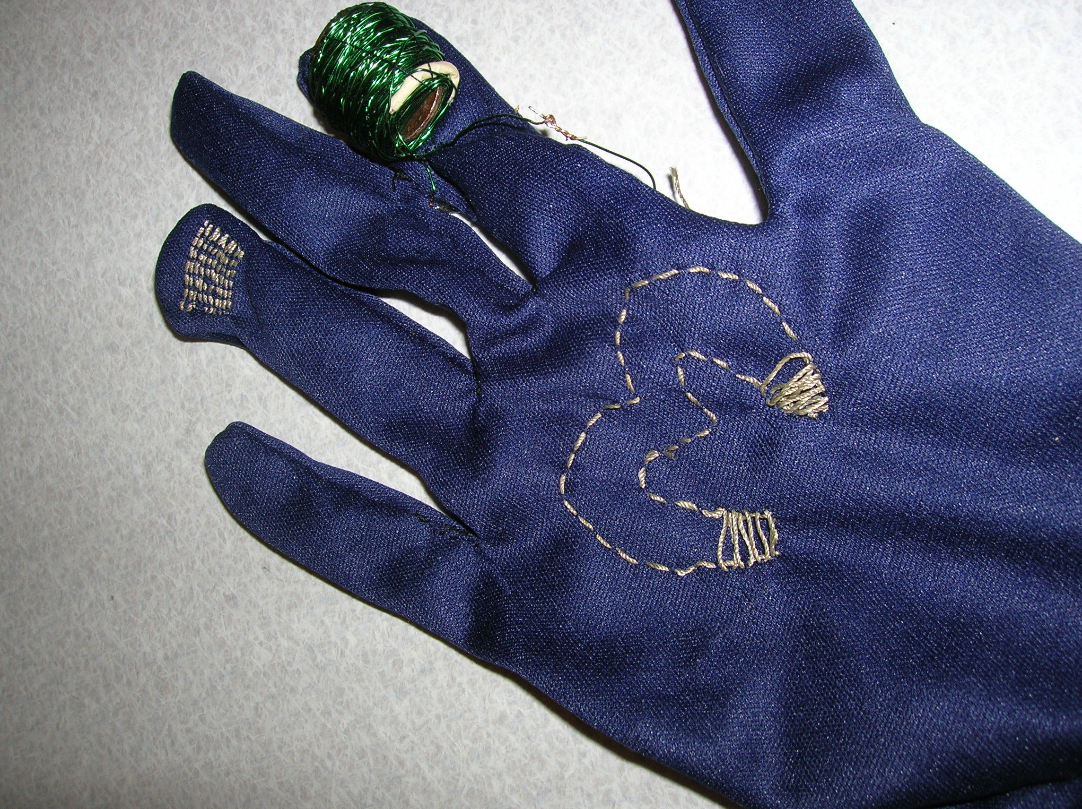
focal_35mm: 34
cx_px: 541
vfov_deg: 41.7
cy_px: 404
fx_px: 1062
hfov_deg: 54.0
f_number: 4.9
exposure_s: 1/60.1
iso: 50
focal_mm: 5.7
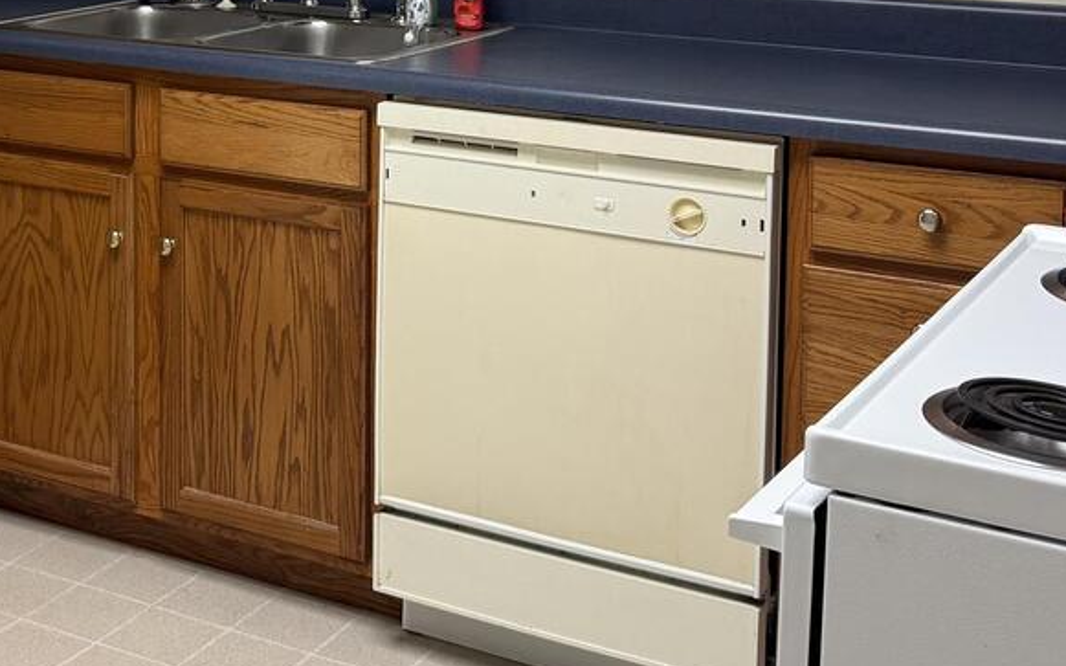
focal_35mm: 63
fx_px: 1830
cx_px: 224
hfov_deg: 31.7
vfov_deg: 19.9
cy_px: -35
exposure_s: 1/120
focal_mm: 6.76
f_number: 1.78
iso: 125
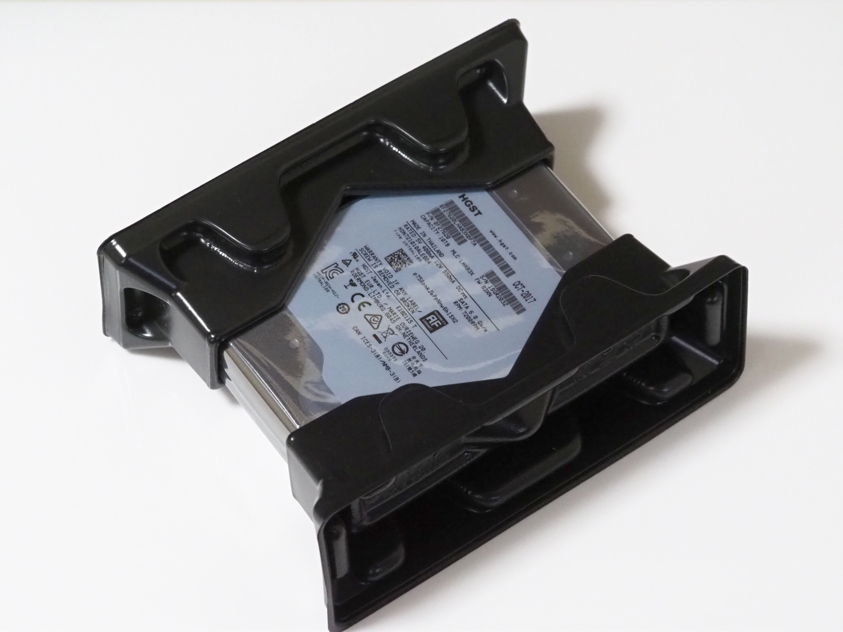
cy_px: 316
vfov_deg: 12.3
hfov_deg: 16.4
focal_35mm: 120
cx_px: 422
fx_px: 2922
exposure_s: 1/125
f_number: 5.6
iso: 6400
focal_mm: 60
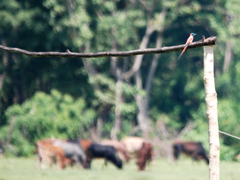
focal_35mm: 811
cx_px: 118
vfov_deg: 1.8
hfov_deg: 2.4
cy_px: 90
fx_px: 5623
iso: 400
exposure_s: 1/500
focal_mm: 500
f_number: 6.3
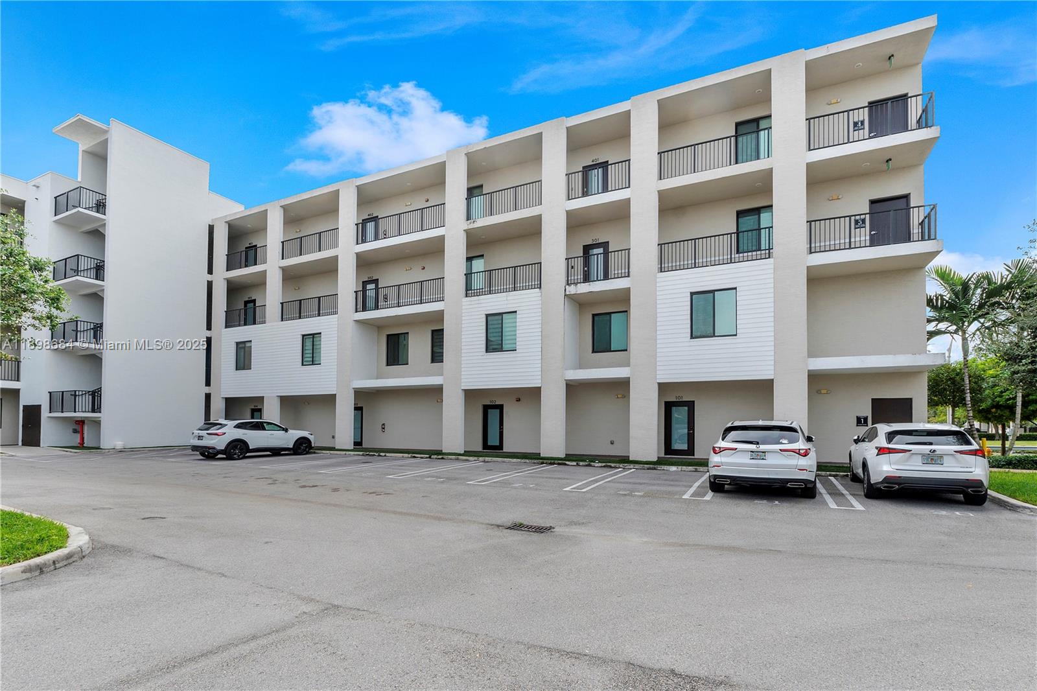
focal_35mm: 16
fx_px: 475
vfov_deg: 72.0
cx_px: 518
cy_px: 346
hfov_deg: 95.0
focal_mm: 11
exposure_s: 1/320
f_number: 11
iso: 100
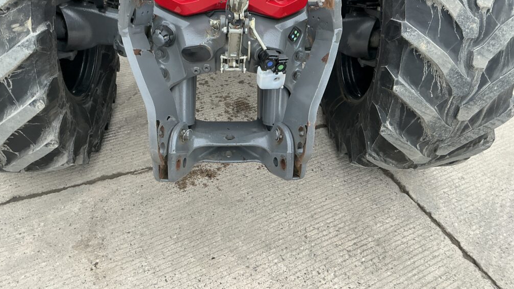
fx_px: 423
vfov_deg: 37.4
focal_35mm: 31
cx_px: 253
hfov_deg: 62.6
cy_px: 96
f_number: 1.8
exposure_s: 1/122
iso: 64
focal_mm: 3
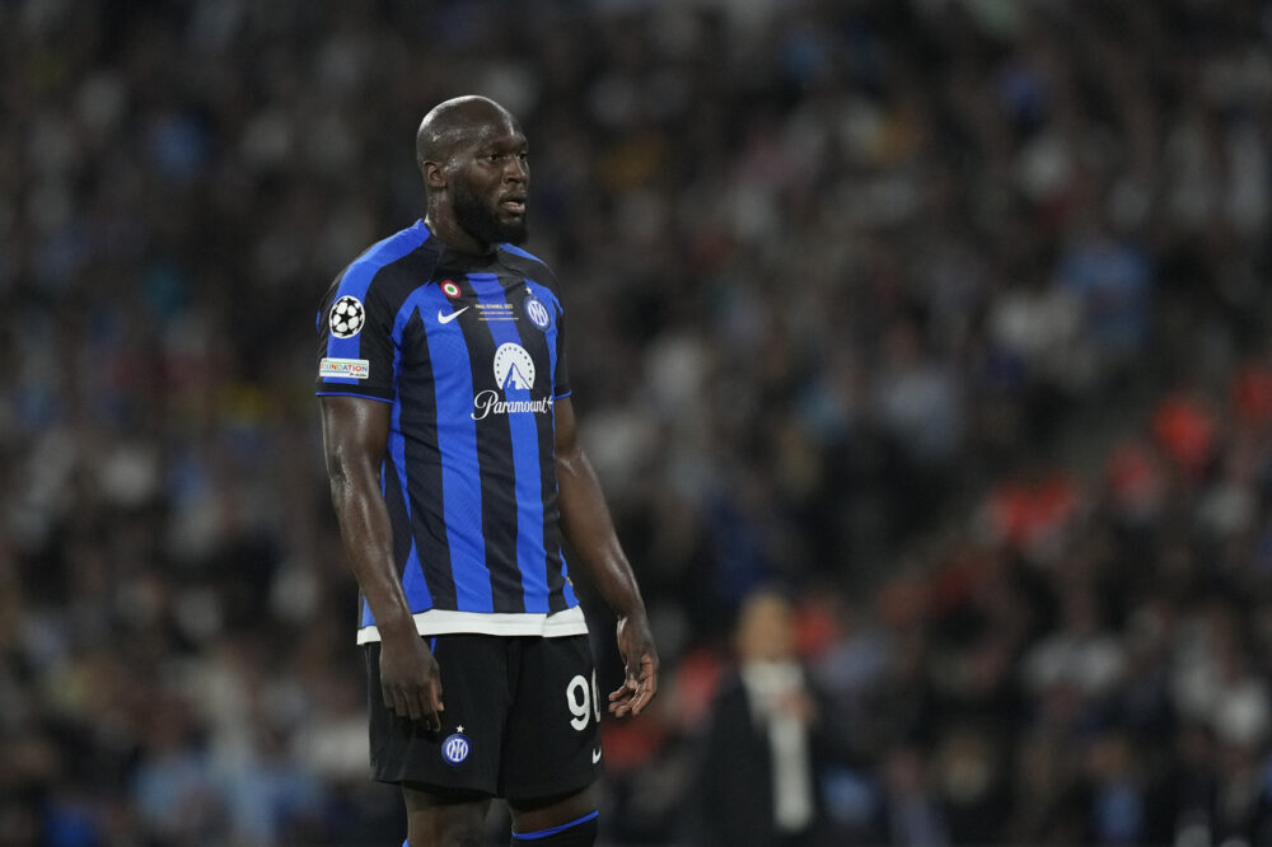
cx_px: 636
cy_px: 424
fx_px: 14128
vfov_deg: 3.4
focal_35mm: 400
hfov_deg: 5.2
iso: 2500
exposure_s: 1/2000
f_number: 3.2
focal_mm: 400
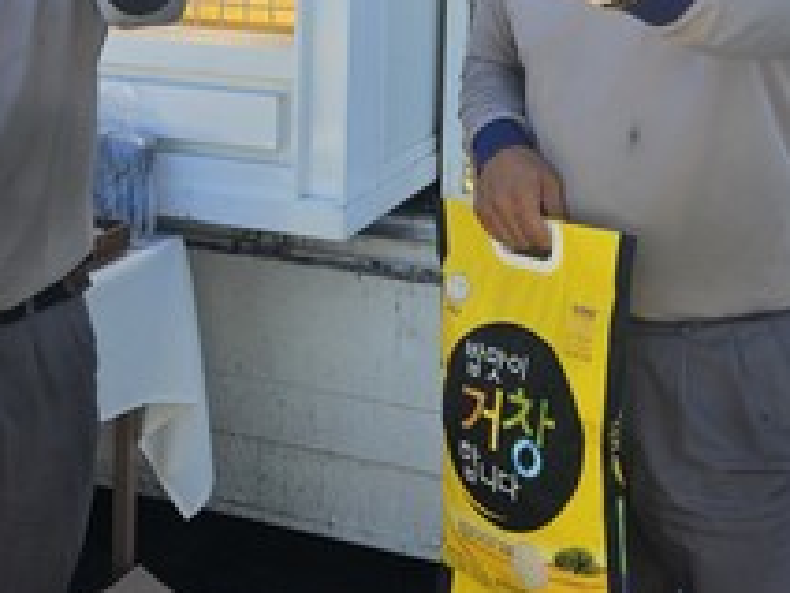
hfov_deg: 29.8
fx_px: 1483
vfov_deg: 20.5
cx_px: 391
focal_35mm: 65
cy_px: -190
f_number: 1.8
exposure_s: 1/461
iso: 25
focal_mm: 5.4
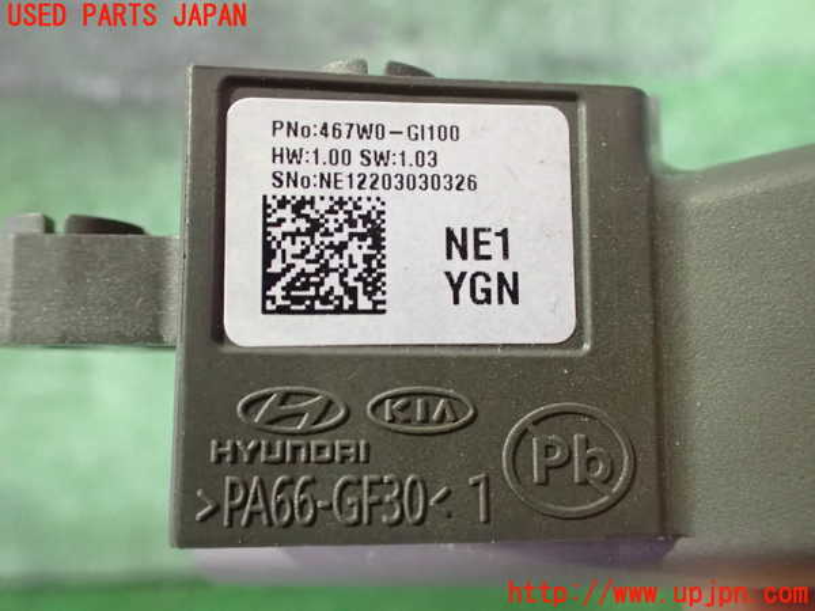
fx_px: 706
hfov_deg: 60.0
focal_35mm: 30
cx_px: 408
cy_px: 306
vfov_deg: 46.8
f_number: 2.3
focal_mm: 5.4
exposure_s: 1/30
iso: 1600
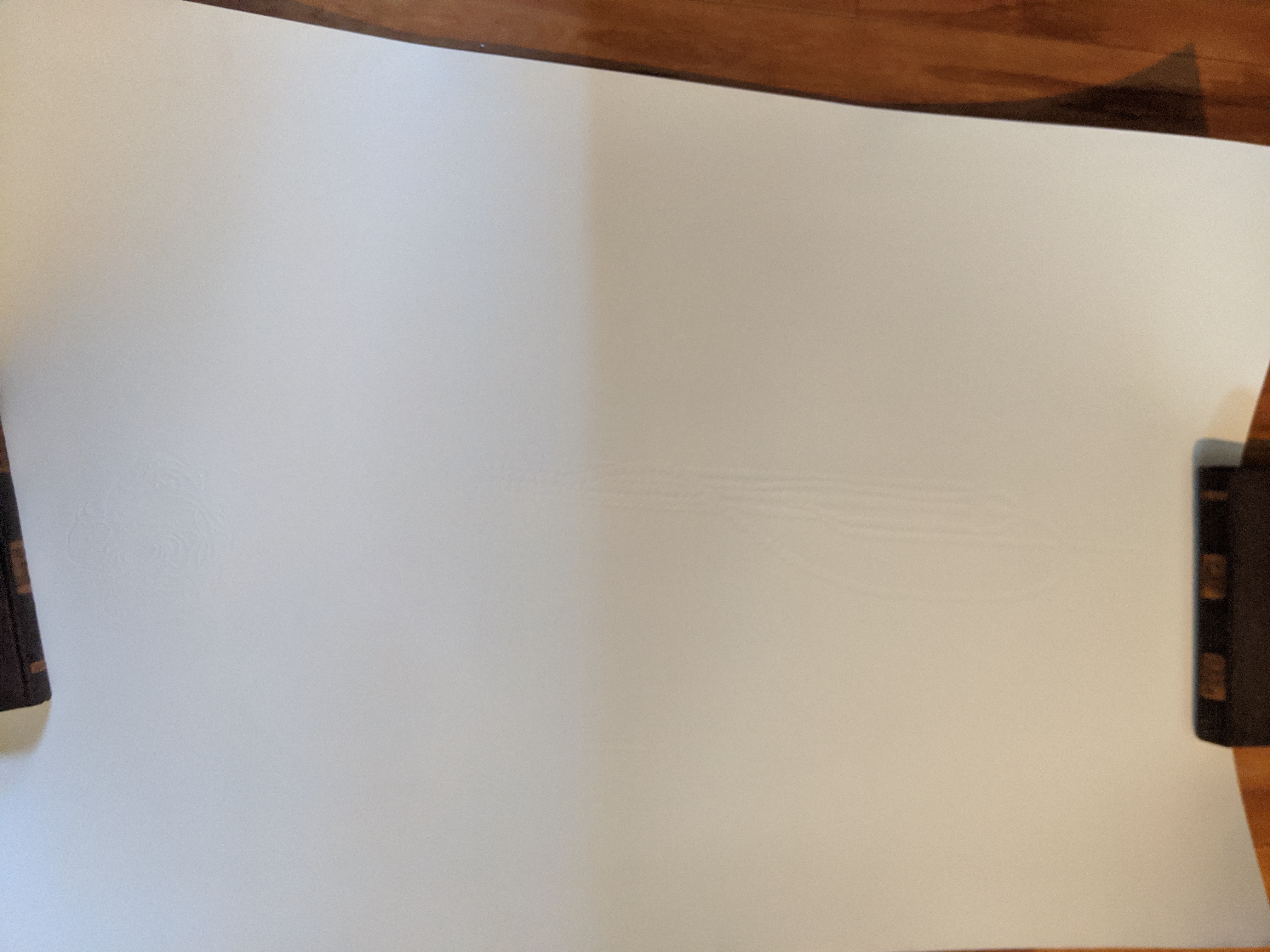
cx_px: 635
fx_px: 991
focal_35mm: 27
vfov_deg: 51.4
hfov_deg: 65.3
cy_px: 476
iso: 545
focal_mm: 4.44
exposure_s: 1/59.9
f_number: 1.8
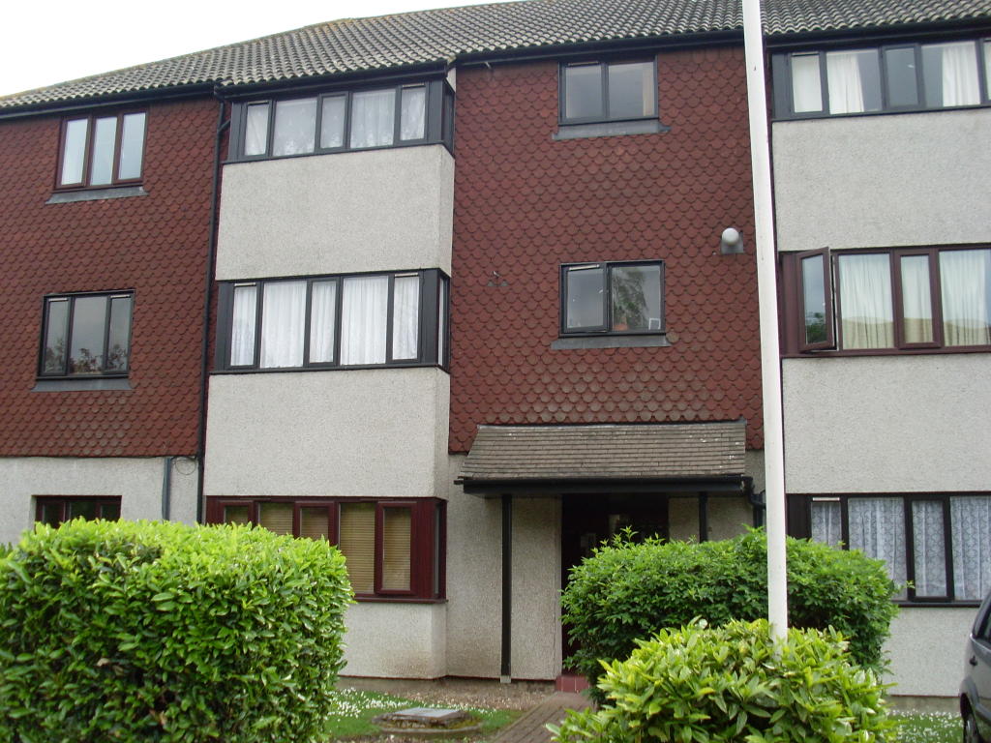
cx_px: 496
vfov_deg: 37.7
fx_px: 1088
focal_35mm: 38
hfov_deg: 49.0
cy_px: 372
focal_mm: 6.3
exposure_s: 1/90
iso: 80
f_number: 7.7
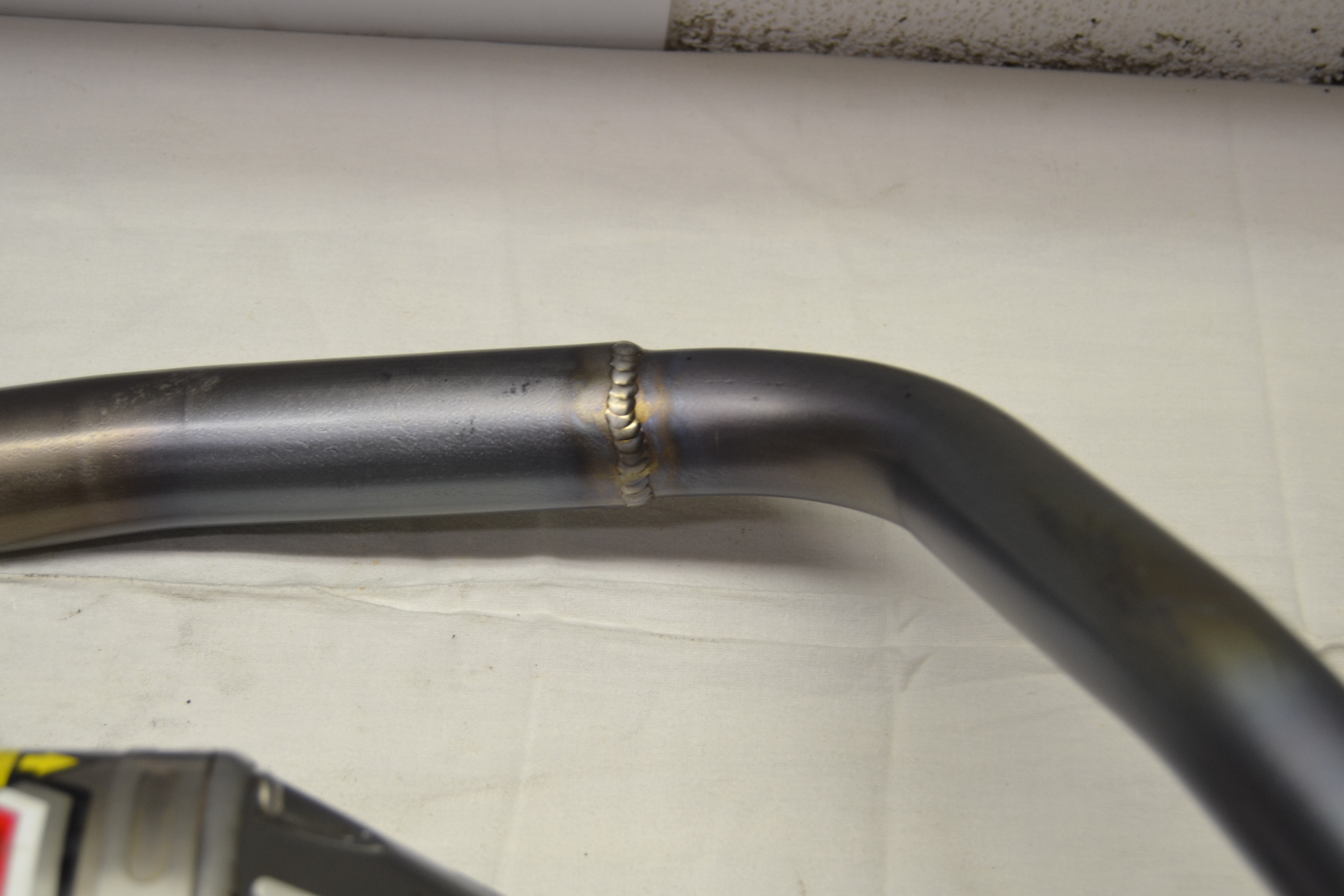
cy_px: 491
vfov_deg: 20.6
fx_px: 2464
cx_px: 638
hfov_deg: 30.5
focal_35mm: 66
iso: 400
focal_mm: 40
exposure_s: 1/80
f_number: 5
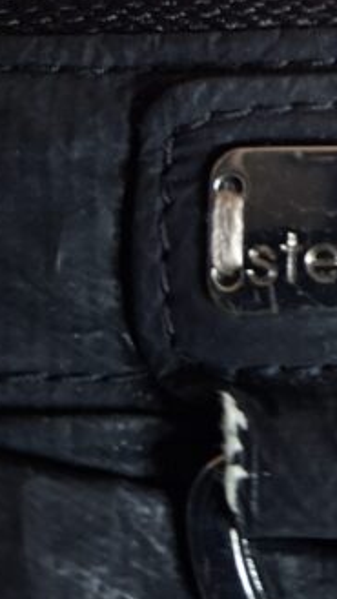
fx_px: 969
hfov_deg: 18.3
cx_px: 446
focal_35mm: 61
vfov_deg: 30.8
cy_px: -51
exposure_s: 1/33
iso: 400
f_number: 1.8
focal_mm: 5.54
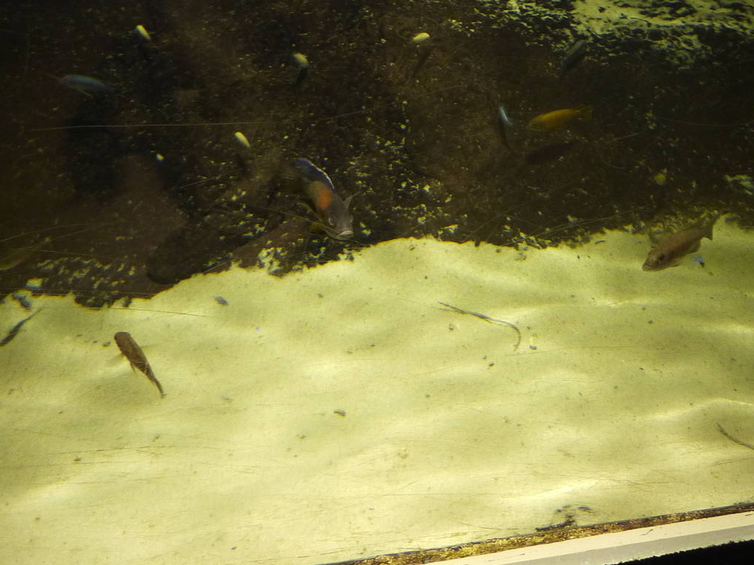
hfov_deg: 46.2
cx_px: 561
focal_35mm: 39
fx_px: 849
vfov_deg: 36.3
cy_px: 173
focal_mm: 4.1
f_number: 3.3
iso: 250
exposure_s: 1/30
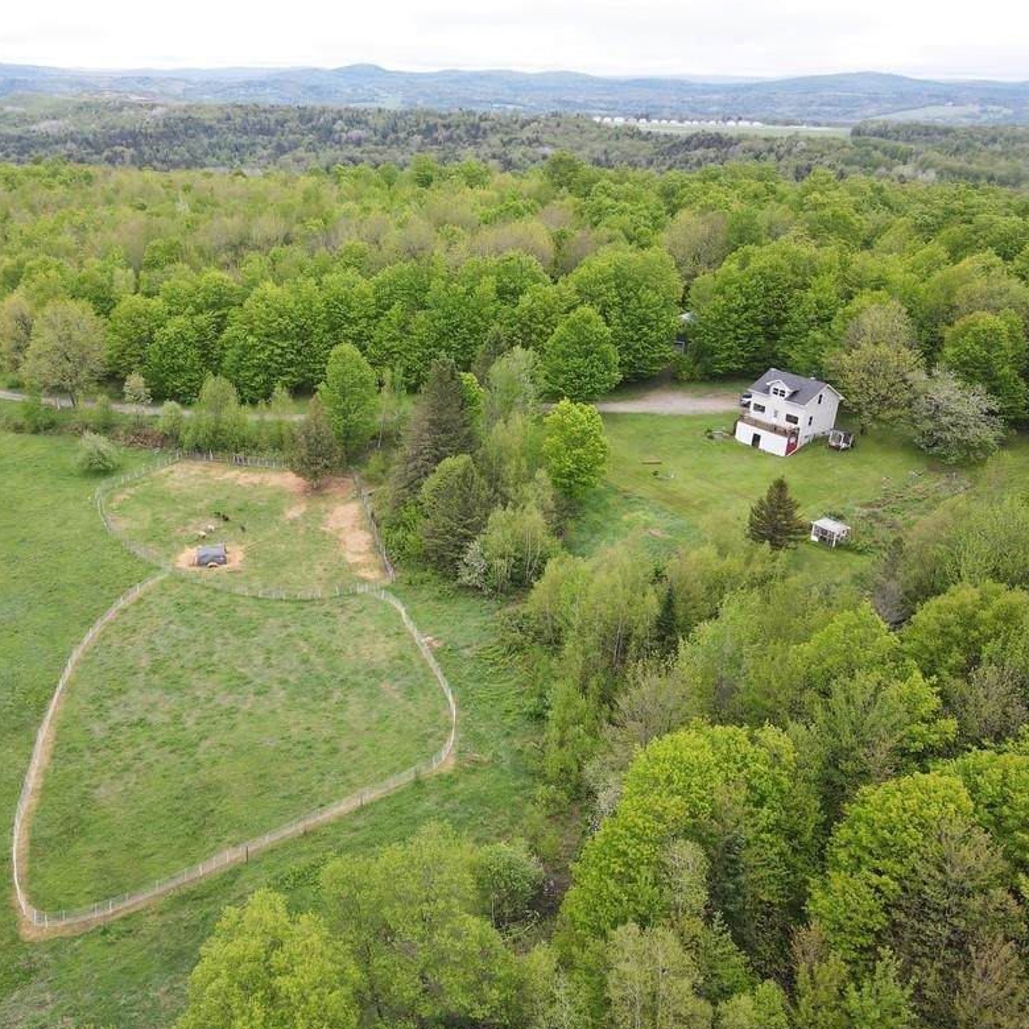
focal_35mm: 29
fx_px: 975
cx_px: 382
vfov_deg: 55.6
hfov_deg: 54.9
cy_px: 520
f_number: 2.8
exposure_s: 1/125
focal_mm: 4.5
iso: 110
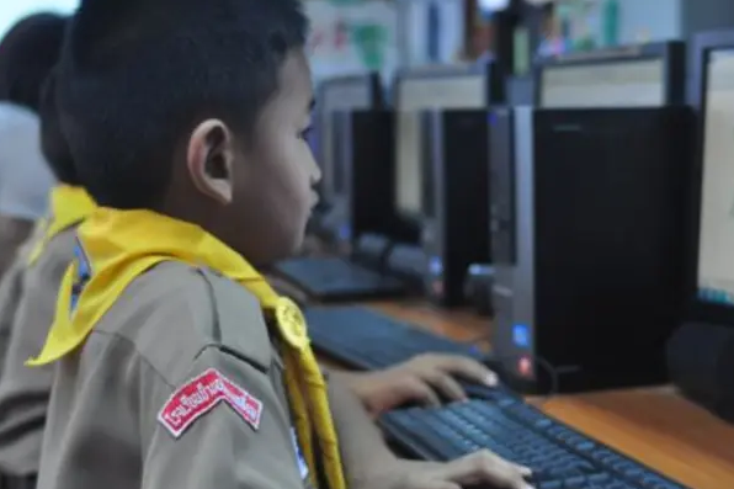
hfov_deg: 29.3
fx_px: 1399
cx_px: 464
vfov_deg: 19.8
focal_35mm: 69
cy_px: 251
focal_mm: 35
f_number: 3.5
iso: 800
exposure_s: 1/50
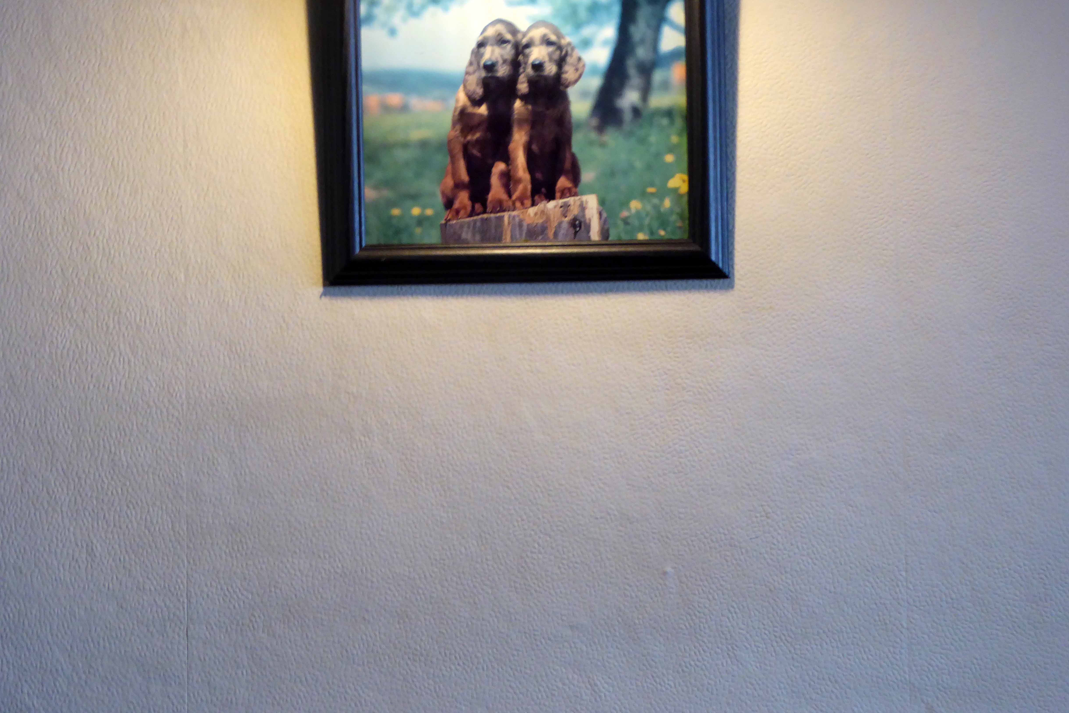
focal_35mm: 89
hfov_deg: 22.9
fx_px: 2643
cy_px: 322
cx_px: 537
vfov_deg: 15.4
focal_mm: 14.1
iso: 400
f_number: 4.7
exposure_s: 1/15
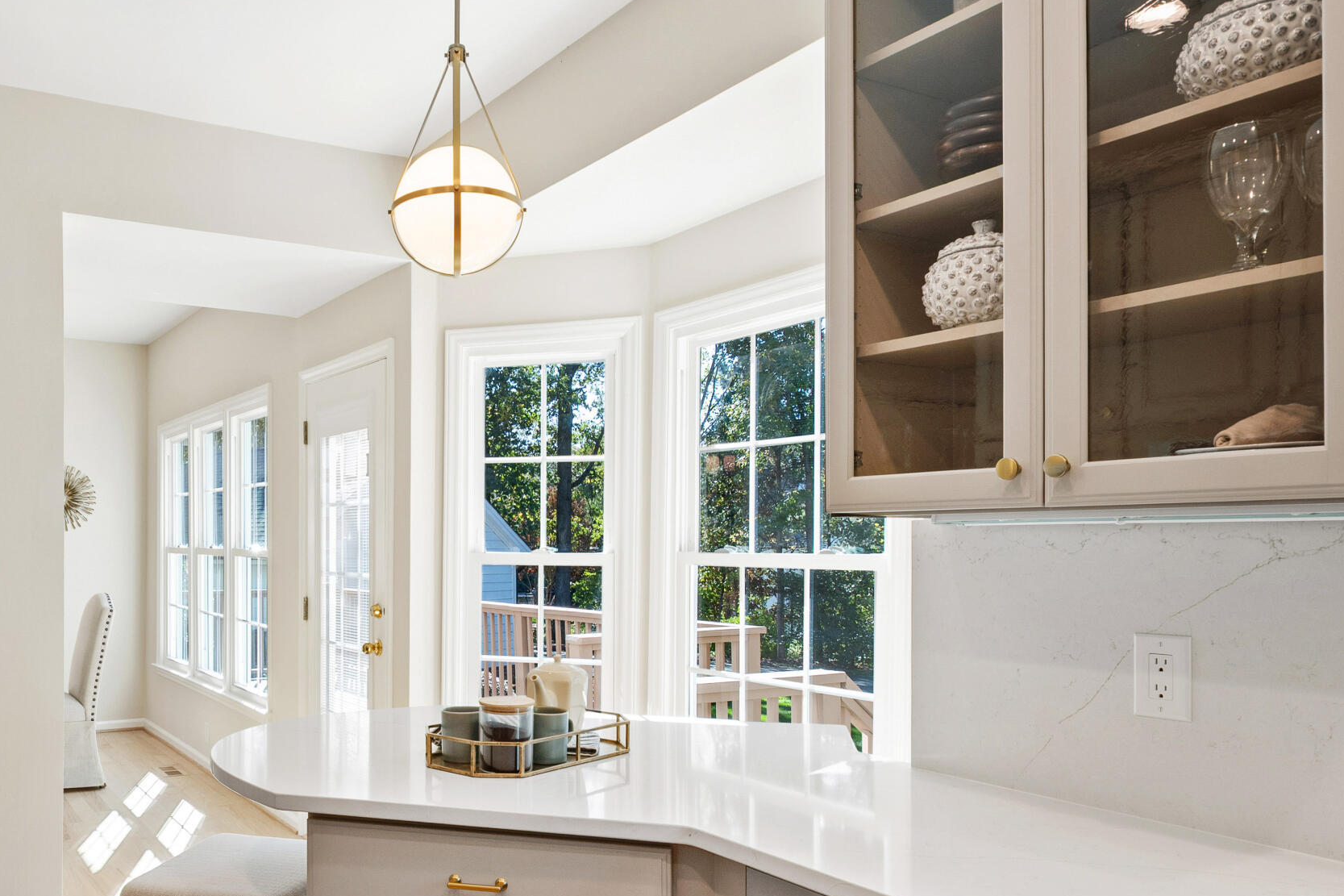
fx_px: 1008
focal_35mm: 27
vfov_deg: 47.8
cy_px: 515
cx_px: 421
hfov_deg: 65.2
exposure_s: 1/10
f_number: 8
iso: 100
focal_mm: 10
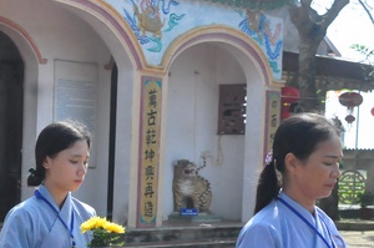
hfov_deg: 17.1
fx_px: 1214
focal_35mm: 117
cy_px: 248
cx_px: -15
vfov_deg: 11.6
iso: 3200
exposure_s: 1/4000
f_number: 8
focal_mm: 36
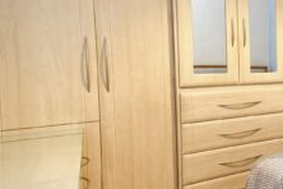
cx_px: 363
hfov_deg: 35.2
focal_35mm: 39
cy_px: 75
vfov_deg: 34.1
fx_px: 307
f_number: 4
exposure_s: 1/20
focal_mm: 10
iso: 800
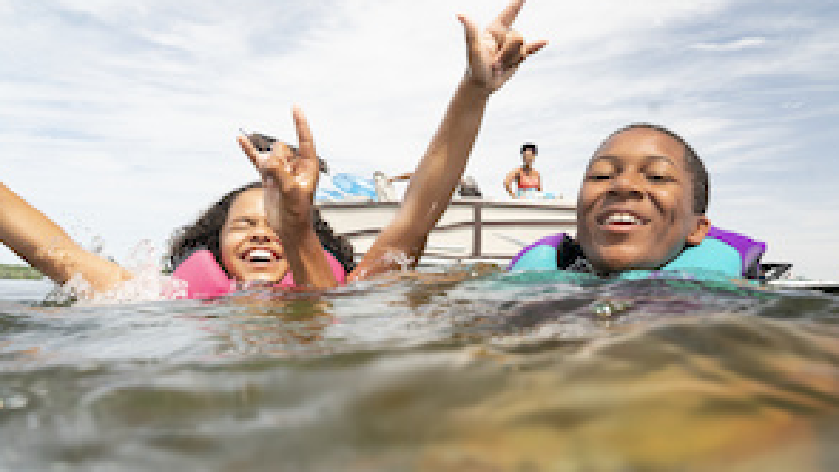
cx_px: 429
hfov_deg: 61.0
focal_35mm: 32
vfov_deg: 36.0
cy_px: 344
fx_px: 712
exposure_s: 1/500
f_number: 9
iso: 1000
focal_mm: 18
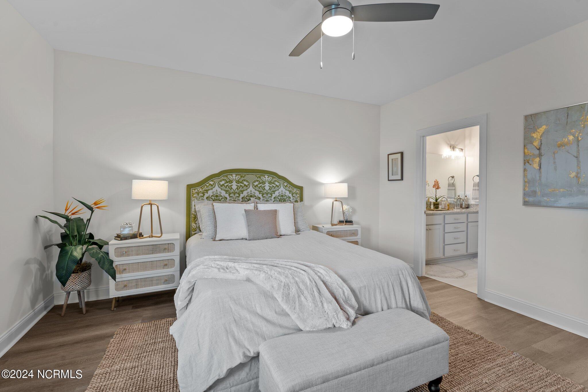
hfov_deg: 96.7
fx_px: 261
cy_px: 196
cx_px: 294
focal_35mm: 16
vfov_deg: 73.7
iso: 100
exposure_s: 2
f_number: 10
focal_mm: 16
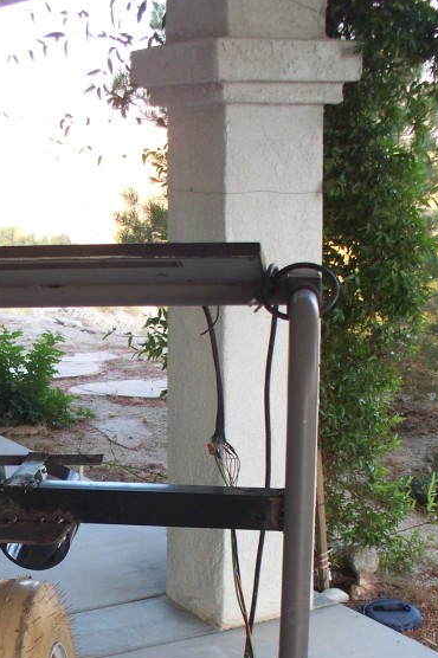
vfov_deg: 28.4
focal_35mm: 69
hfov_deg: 19.4
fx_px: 1261
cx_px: 53
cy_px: 560
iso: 125
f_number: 2.8
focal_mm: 7.54
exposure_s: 1/60
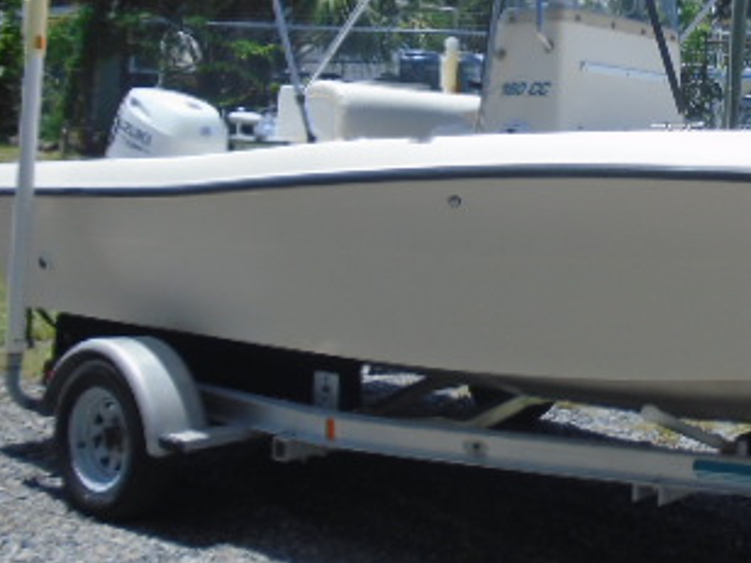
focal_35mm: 54
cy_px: 156
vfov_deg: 26.8
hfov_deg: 33.5
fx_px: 1172
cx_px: 685
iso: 100
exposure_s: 1/200
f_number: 8
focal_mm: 4.6
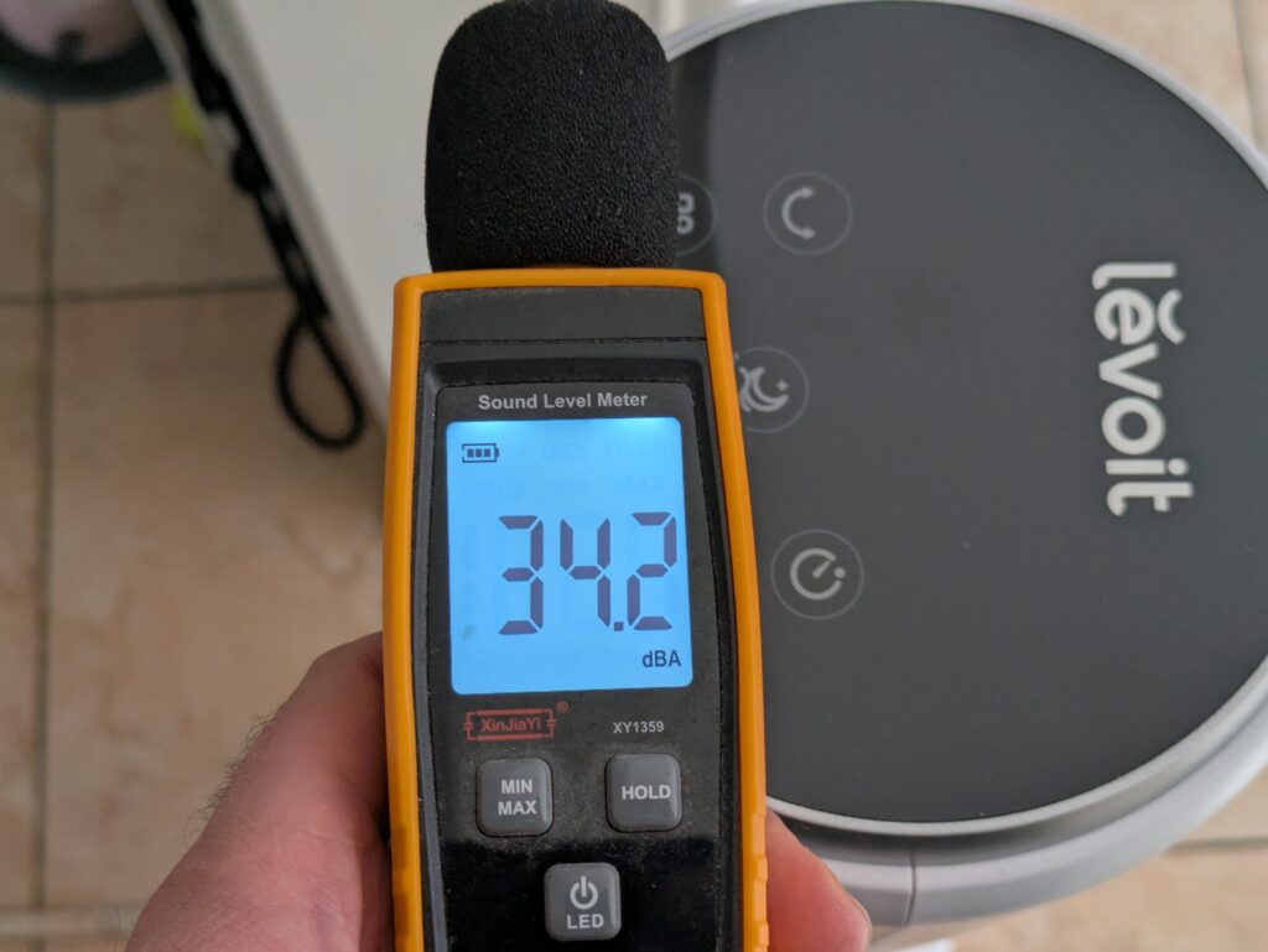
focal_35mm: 51
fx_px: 1869
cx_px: 634
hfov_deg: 37.5
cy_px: 476
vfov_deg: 28.6
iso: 82
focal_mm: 5.43
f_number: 1.89
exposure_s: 1/25
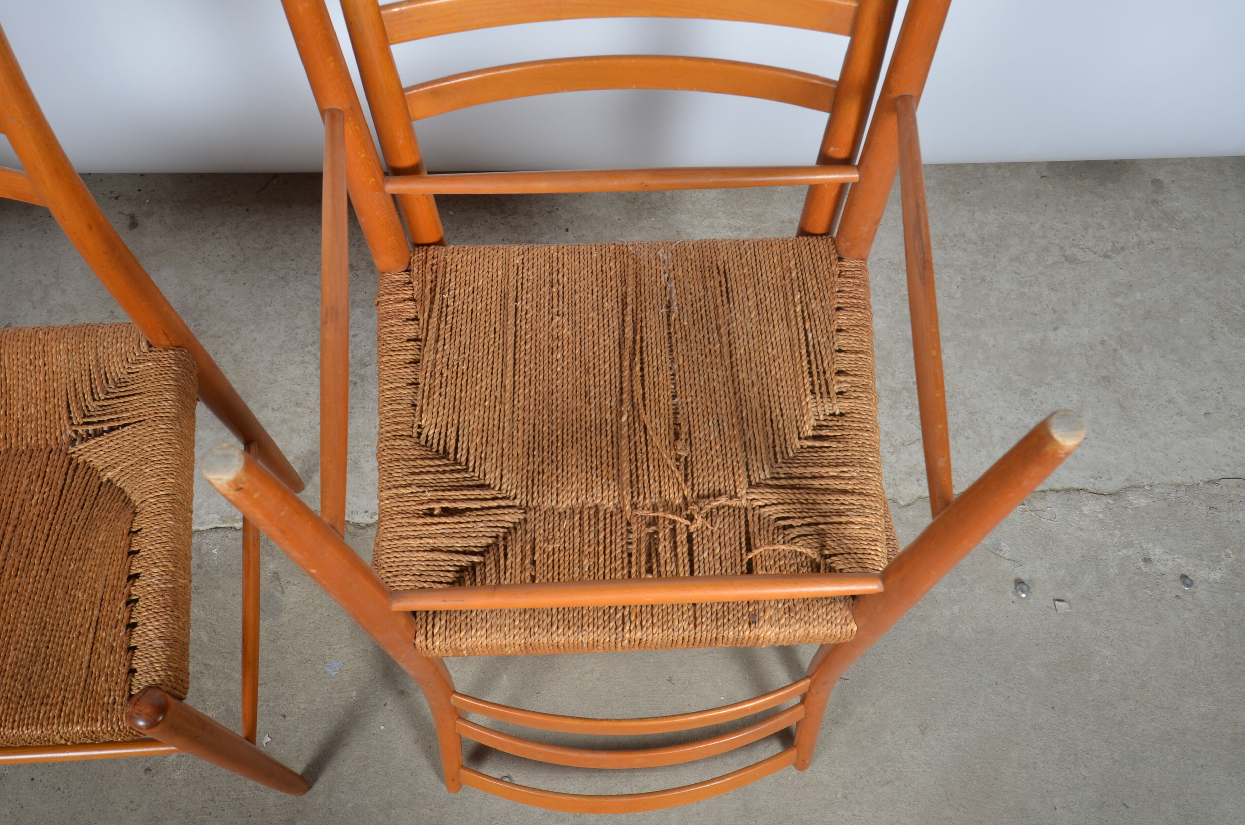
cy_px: 412
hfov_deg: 62.0
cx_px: 622
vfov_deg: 43.4
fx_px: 1035
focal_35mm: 30
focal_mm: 20
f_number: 11
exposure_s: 1/125
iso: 100
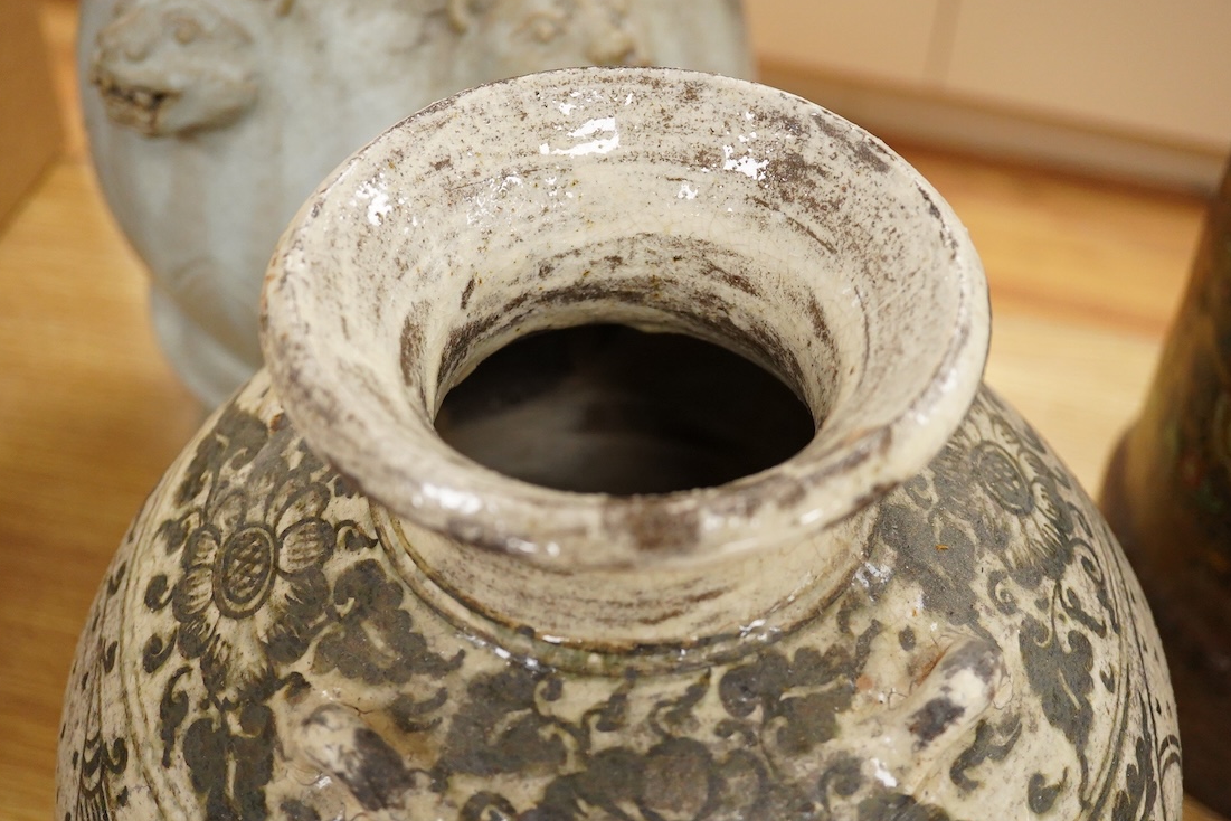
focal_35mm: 46
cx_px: 612
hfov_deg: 42.7
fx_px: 1573
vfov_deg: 29.2
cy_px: 409
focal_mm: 30
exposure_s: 1/320
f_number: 3.5
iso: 2500
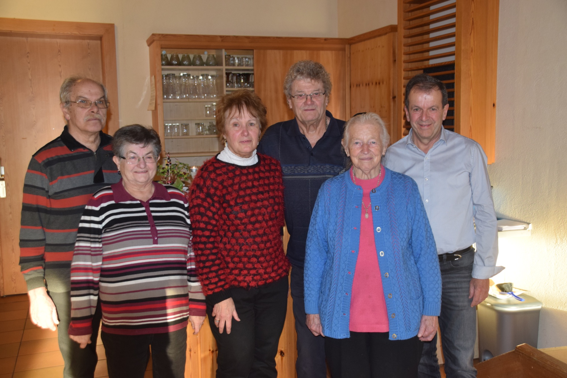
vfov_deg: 33.0
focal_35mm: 40
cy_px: 189
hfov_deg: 47.9
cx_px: 284
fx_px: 638
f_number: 5
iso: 800
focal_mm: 27
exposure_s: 1/100
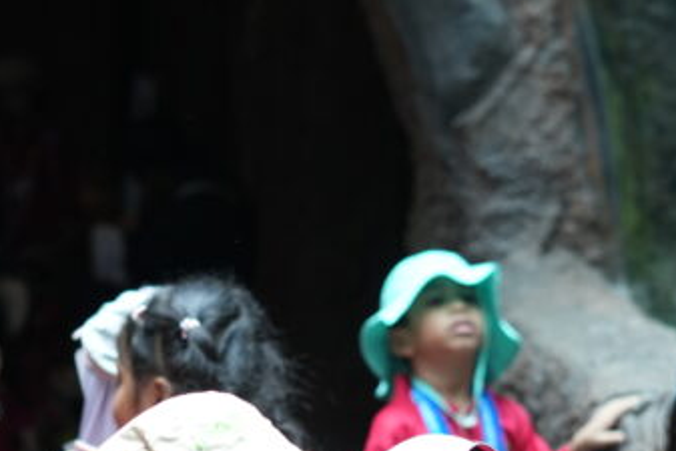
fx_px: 2855
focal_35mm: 152
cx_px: 251
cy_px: 572
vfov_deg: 8.9
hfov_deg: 13.5
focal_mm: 50
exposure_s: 1/250
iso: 800
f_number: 2.8
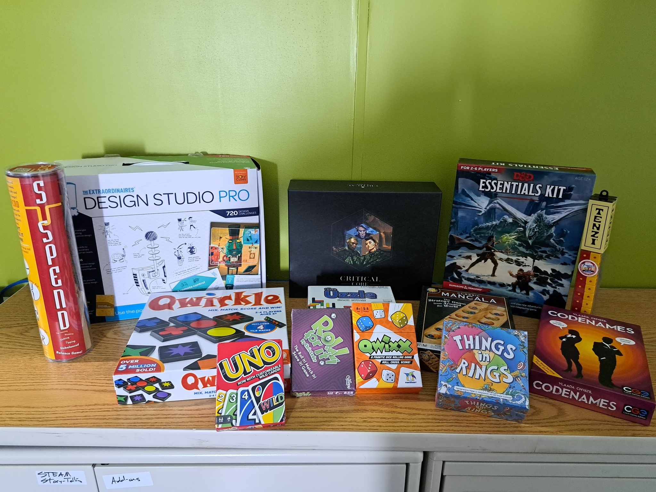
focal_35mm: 24
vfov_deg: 56.8
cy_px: 246
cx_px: 328
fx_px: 455
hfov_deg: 71.6
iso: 640
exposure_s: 1/24
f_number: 1.8
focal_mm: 5.23
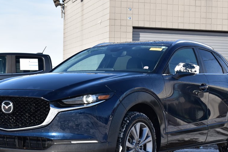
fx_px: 545
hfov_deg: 23.6
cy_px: 100
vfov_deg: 15.9
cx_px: 111
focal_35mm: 86
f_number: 11
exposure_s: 1/400
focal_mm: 42
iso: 400
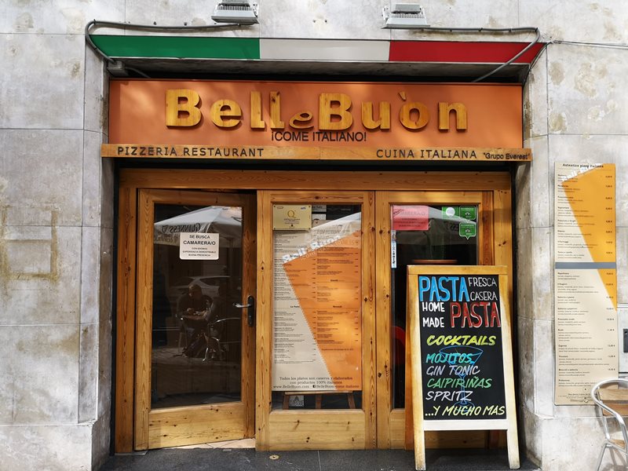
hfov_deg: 65.3
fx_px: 490
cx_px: 314
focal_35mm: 27
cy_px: 236
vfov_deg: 51.4
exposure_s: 1/222
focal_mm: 3.95
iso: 50
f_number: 1.8
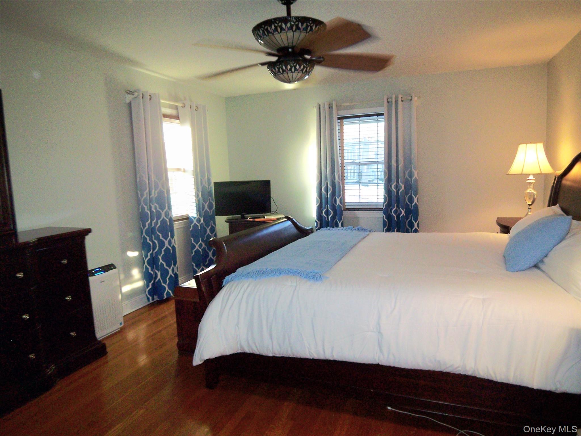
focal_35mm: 23
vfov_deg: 58.9
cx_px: 290
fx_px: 386
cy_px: 218
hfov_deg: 73.9
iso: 125
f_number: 2.8
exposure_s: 1/30
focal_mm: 3.8
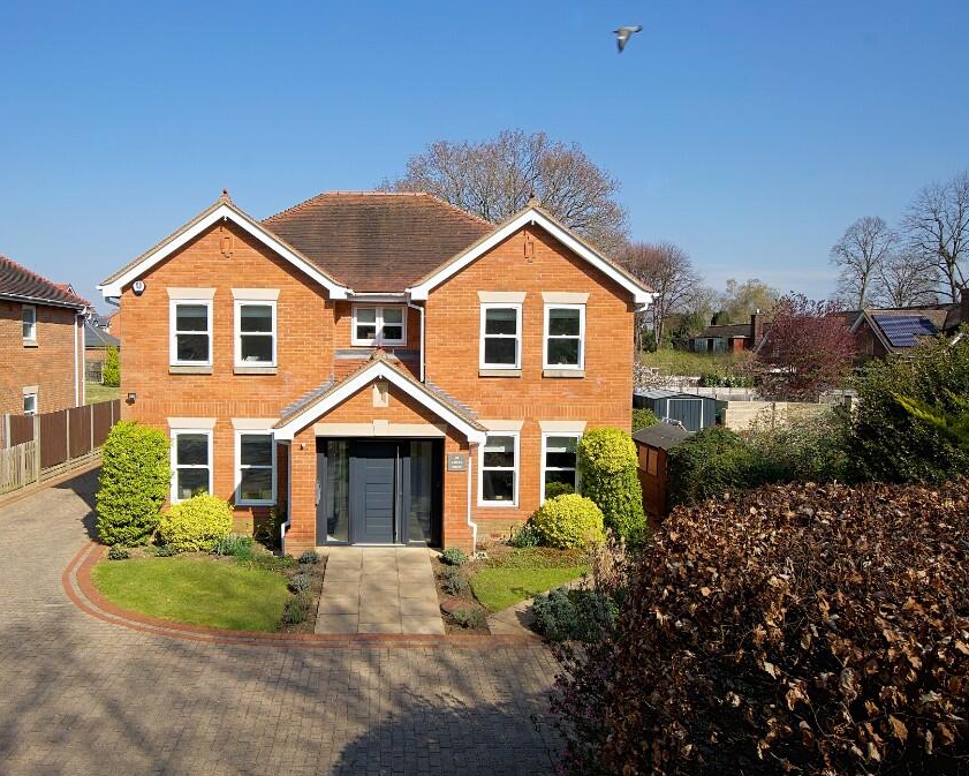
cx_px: 385
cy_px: 388
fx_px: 688
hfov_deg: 69.5
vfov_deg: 58.8
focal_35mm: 24
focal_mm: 14
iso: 100
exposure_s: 1/200
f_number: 10
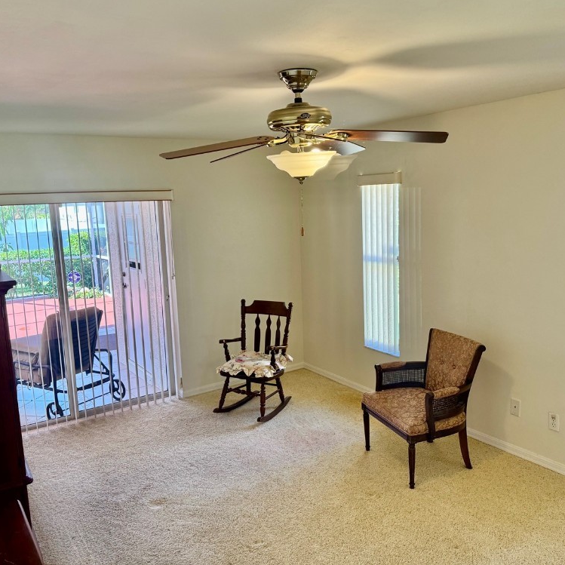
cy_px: 277
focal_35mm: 29
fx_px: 536
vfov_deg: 55.6
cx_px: 274
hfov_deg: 55.6
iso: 125
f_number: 1.78
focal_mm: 6.76
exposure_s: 1/120
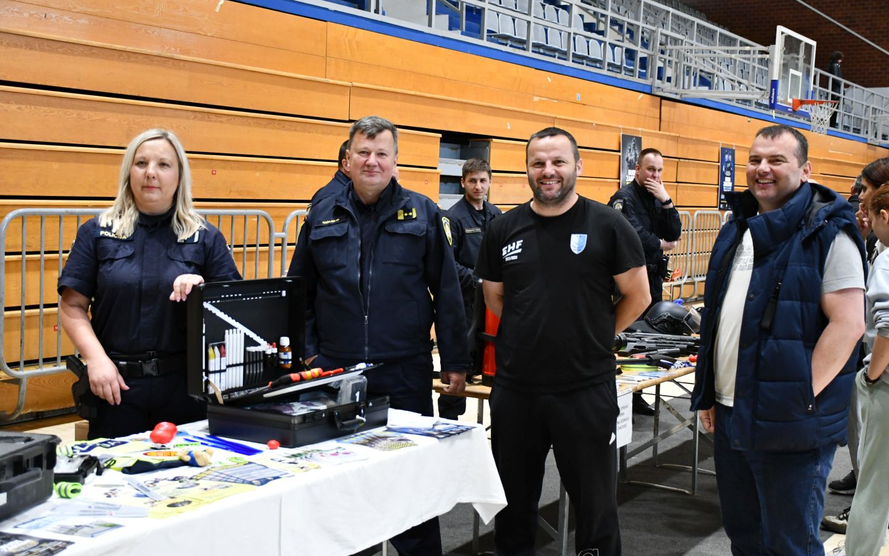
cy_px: 283
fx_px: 1187
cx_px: 444
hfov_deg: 41.1
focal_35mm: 49
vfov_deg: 26.3
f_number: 4
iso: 2500
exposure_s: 1/125
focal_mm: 32
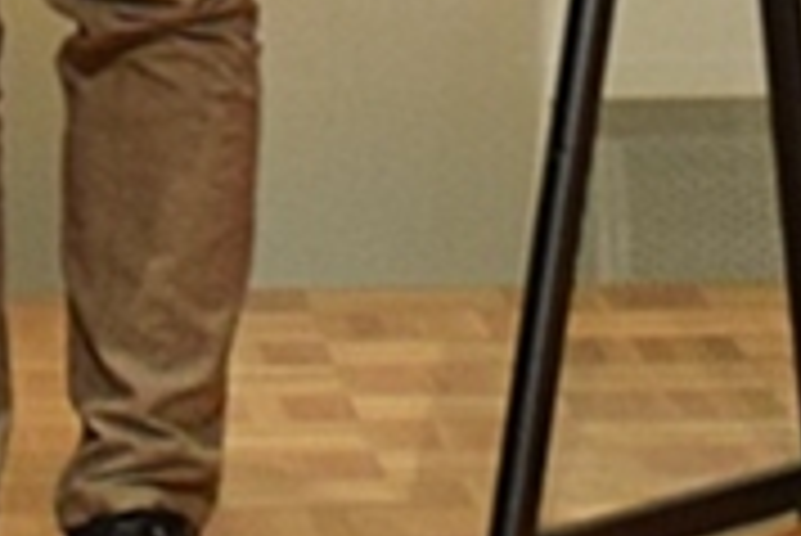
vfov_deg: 5.2
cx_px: 4
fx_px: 5677
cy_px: -772
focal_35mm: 255
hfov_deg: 8.0
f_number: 5.6
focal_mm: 29
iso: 800
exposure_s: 1/125
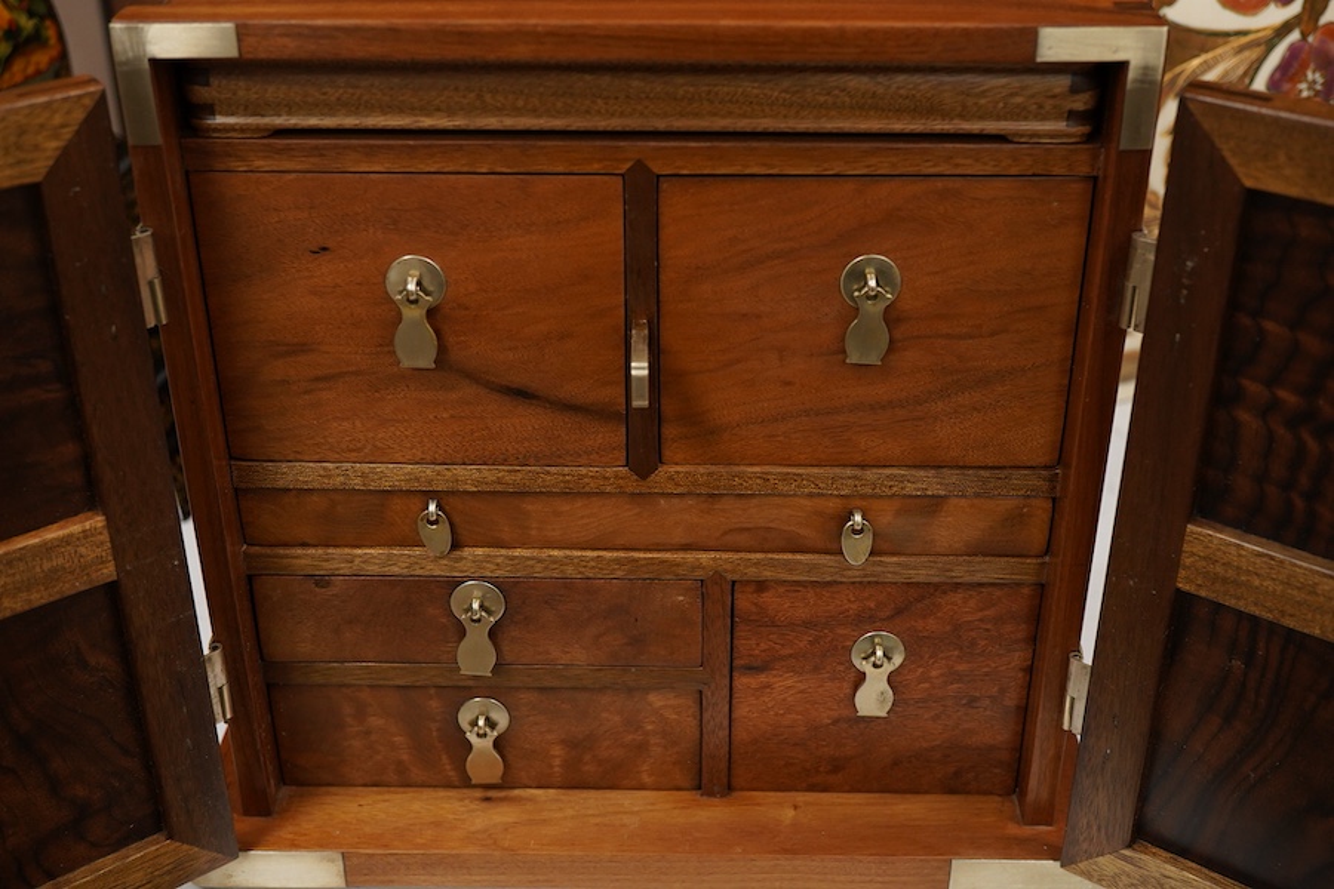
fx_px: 1667
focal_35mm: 45
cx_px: 667
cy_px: 444
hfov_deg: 43.6
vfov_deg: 29.9
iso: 1250
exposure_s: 1/125
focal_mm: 30
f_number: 8
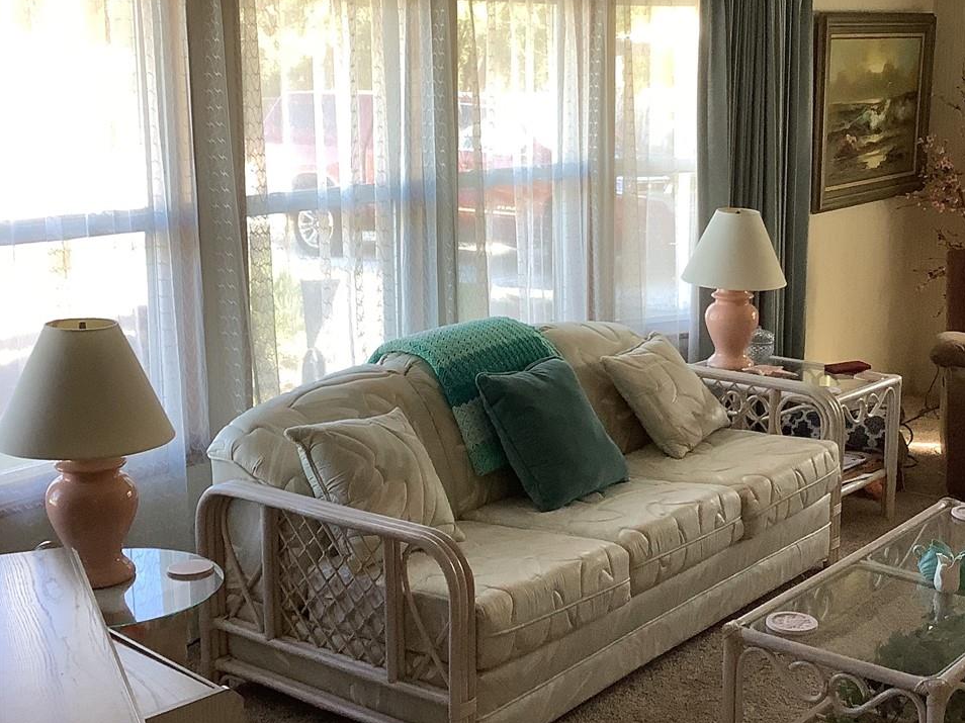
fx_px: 1449
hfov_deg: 36.8
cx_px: 533
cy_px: 339
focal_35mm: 52
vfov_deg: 28.0
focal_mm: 3.3
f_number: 2.4
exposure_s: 1/60
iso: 64
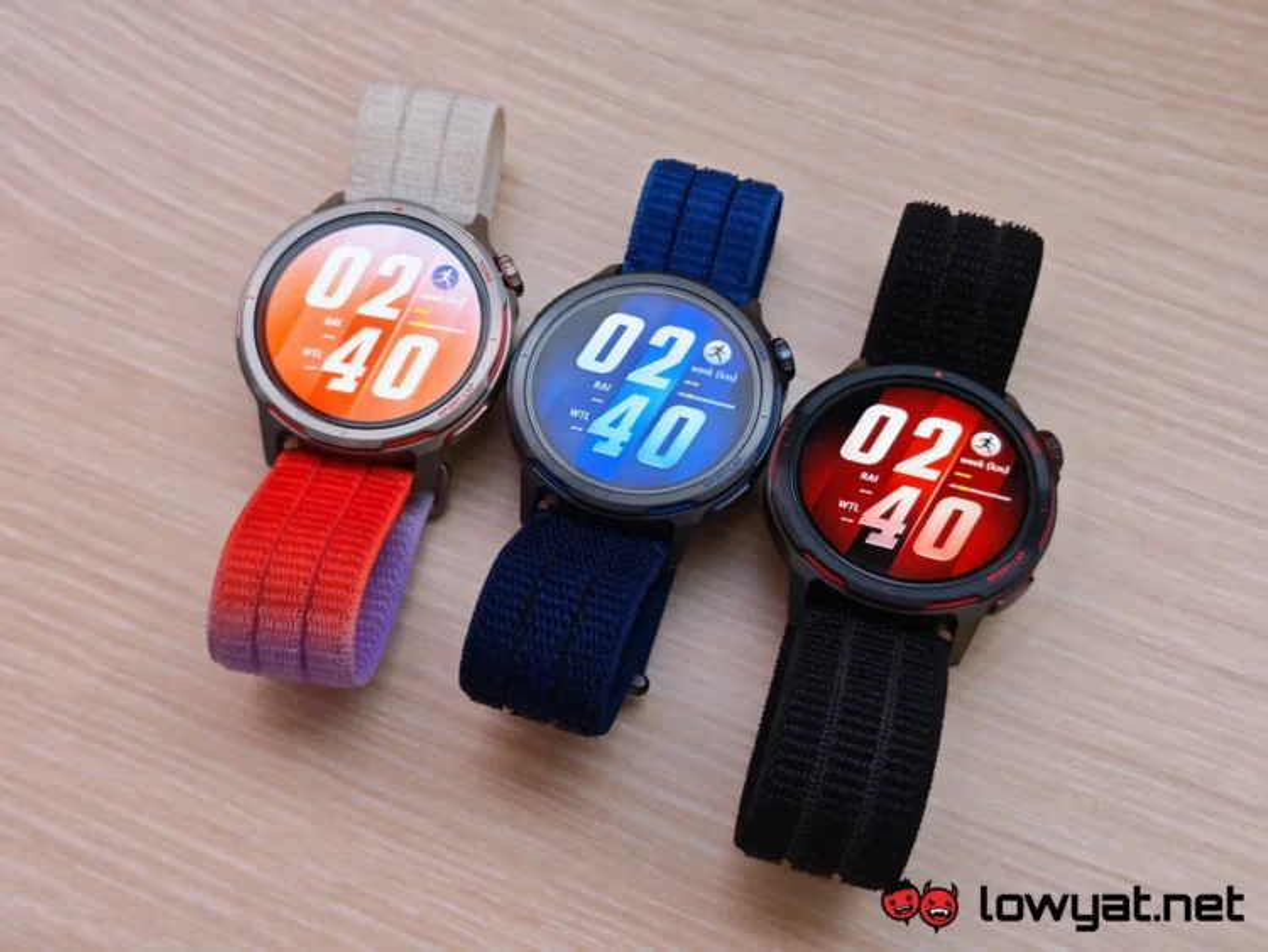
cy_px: 476
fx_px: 1686
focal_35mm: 46
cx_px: 634
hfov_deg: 41.2
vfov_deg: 31.5
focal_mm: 5.4
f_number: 1.6
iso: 64
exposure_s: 1/50
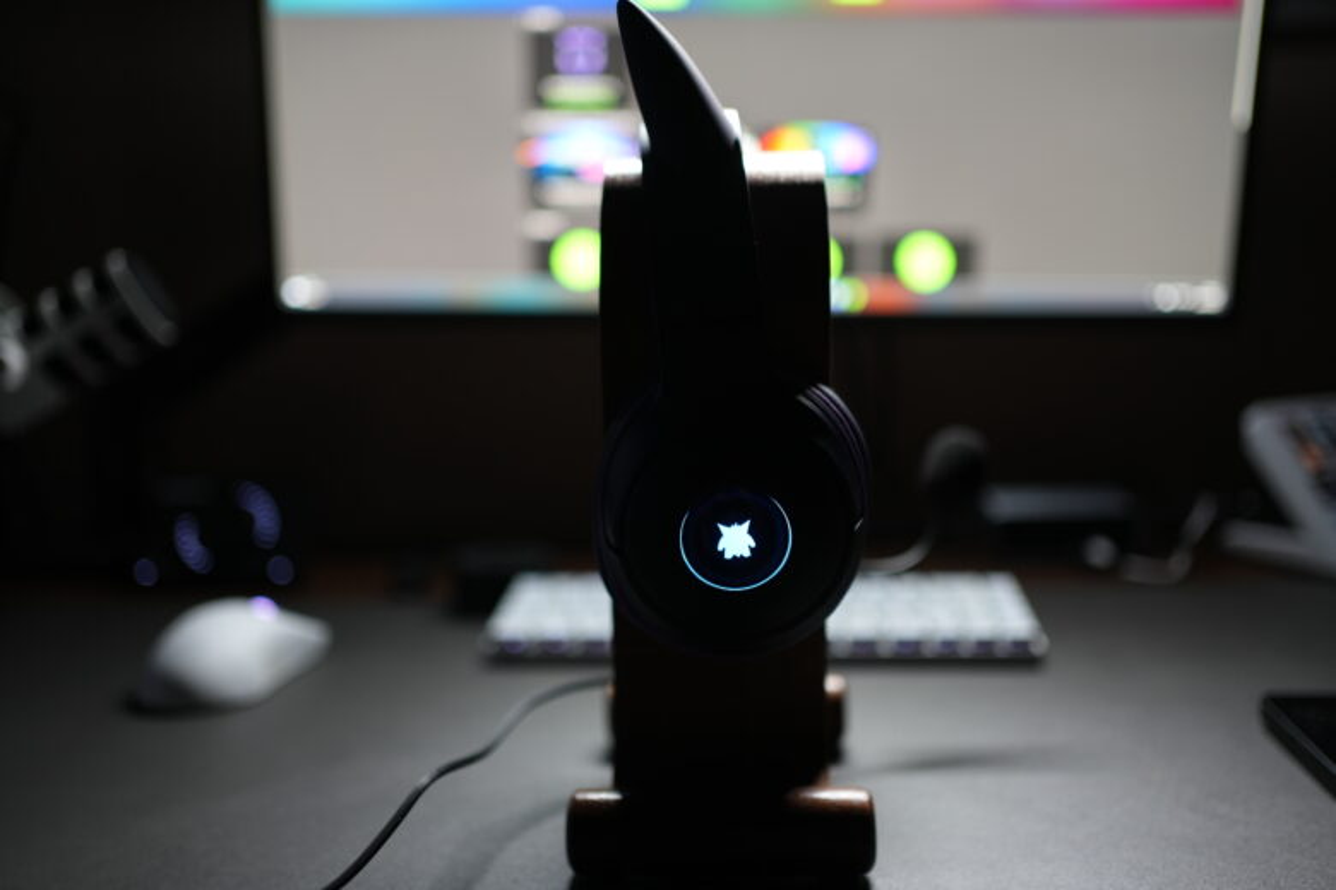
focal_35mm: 35
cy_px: 445
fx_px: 1299
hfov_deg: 54.4
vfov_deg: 37.9
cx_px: 668
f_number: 1.8
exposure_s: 1/40
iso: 250
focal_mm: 35
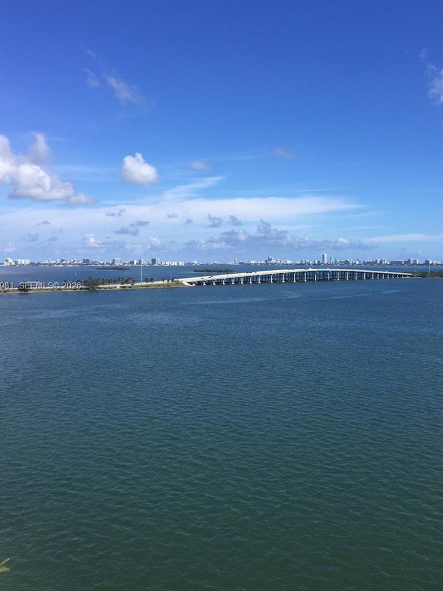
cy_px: 287
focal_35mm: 36
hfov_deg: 39.6
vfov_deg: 51.4
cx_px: 243
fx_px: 614
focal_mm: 4.15
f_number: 2.2
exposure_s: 1/2475
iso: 32
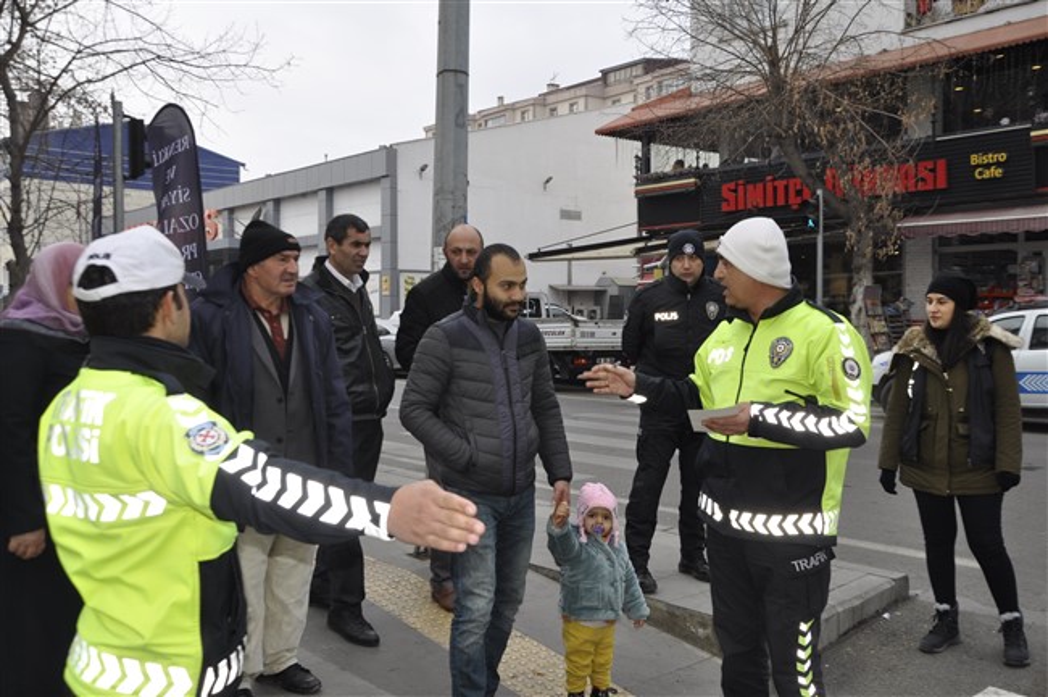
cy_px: 348
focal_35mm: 33
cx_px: 524
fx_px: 960
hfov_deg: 57.3
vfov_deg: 39.9
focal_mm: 22
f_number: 7.1
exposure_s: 1/200
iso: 200
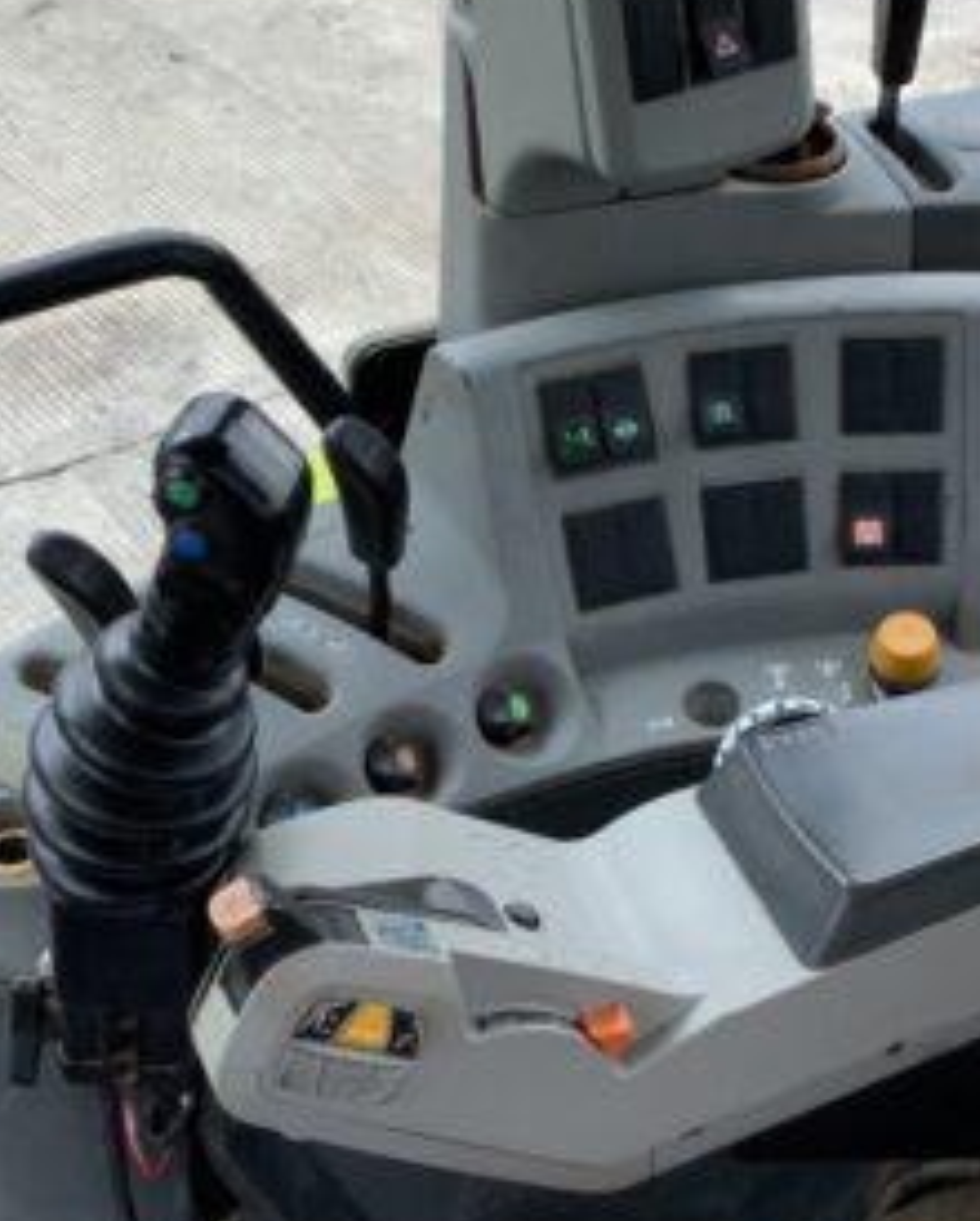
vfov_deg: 28.7
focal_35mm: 66
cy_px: 646
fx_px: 2388
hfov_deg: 23.0
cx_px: 708
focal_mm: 3
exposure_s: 1/122
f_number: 1.8
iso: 20
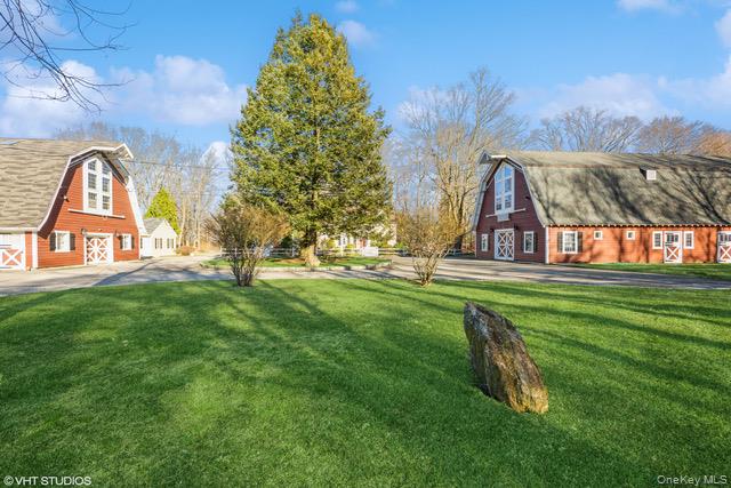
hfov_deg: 93.3
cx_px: 366
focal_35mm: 17
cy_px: 244
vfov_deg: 70.5
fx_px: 345
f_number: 8
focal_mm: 17
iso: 200
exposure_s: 1/60
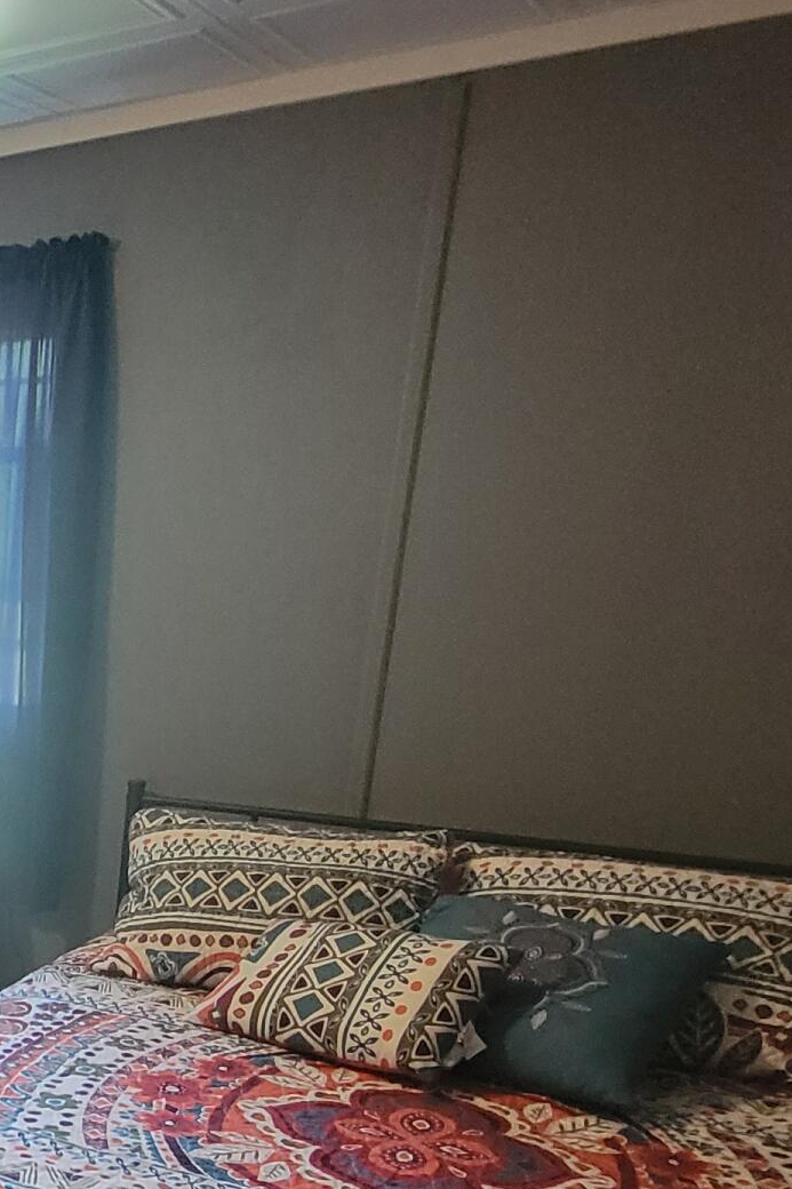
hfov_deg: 25.1
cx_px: -424
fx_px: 1287
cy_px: 899
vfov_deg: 47.6
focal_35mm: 39
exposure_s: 1/30
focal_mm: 2.2
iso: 640
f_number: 2.2
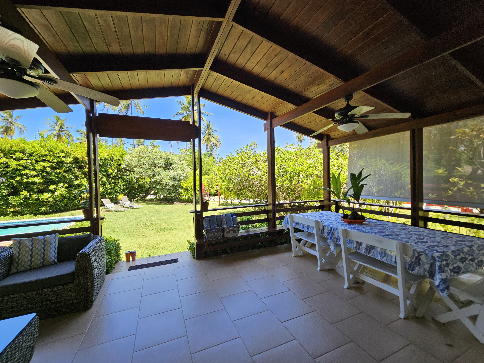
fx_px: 182
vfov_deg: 89.9
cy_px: 182
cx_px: 242
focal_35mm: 13
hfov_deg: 106.2
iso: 50
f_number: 2.2
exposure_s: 1/311
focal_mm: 2.2
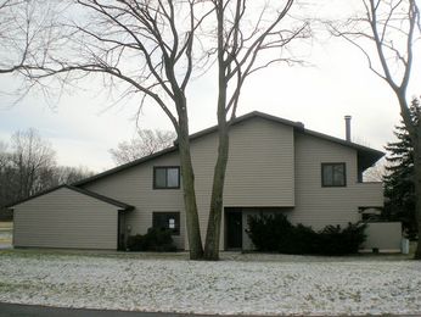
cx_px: 210
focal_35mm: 38
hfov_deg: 48.9
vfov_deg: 37.8
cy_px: 158
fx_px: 462
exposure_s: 1/542
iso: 77
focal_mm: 6.3
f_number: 4.6
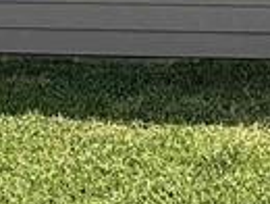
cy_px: -85
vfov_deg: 12.9
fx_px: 860
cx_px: 316
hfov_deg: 17.1
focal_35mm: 110
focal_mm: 2.22
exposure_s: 1/1001
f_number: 2.2
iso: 64
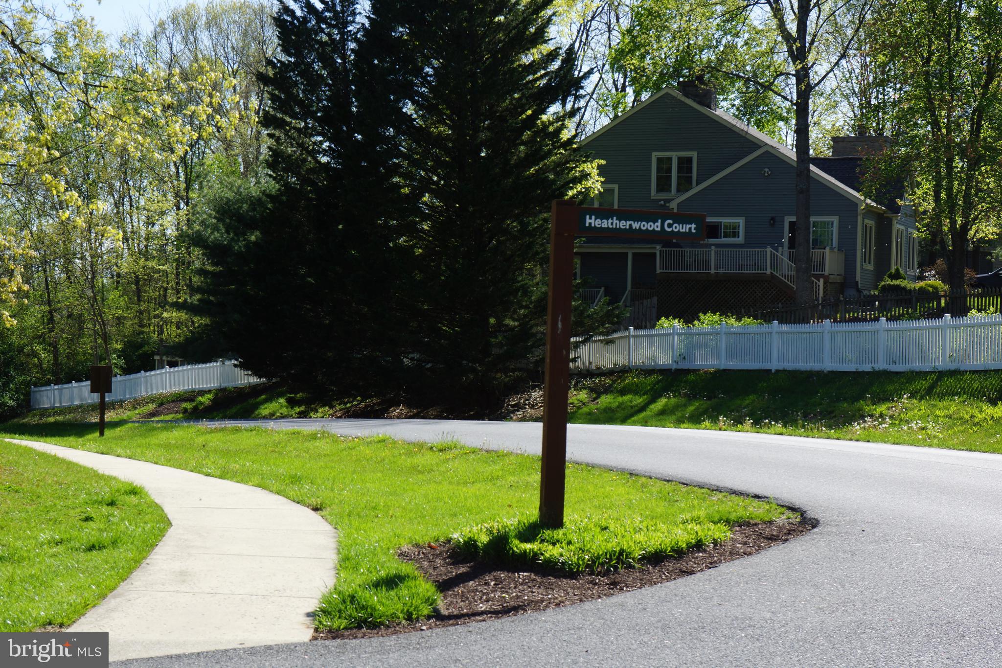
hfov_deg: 32.9
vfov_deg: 22.3
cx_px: 501
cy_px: 334
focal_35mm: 61
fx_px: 1698
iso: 100
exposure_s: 1/125
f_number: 9
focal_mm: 41
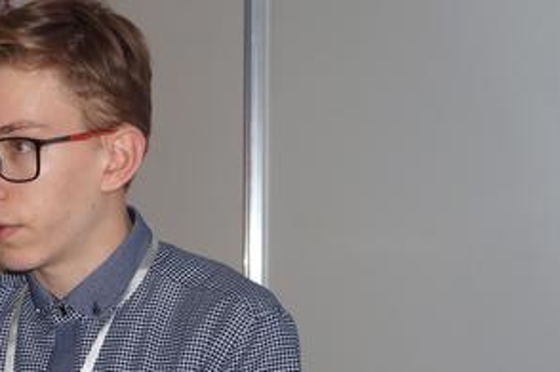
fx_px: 1724
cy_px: 375
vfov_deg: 12.2
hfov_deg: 17.9
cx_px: -36
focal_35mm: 111
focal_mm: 34
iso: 800
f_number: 4.5
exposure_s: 1/60
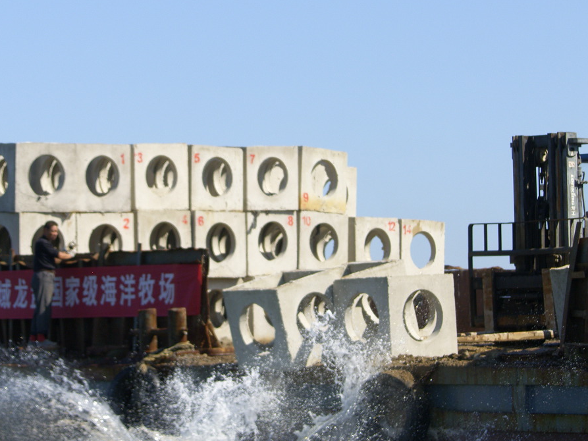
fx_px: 2922
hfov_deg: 11.5
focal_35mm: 172
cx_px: 265
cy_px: 193
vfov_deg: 8.6
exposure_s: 1/1250
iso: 50
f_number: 3.5
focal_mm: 38.7
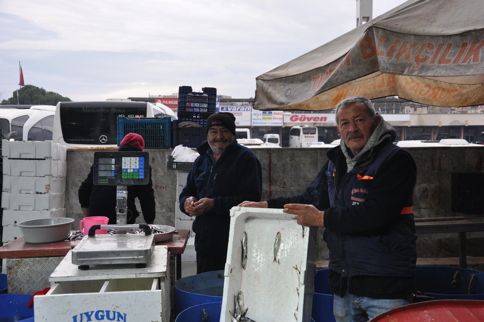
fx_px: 604
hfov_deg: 43.7
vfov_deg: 29.8
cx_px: 242
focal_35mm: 45
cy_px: 161
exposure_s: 1/125
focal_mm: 30
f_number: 5.6
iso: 280
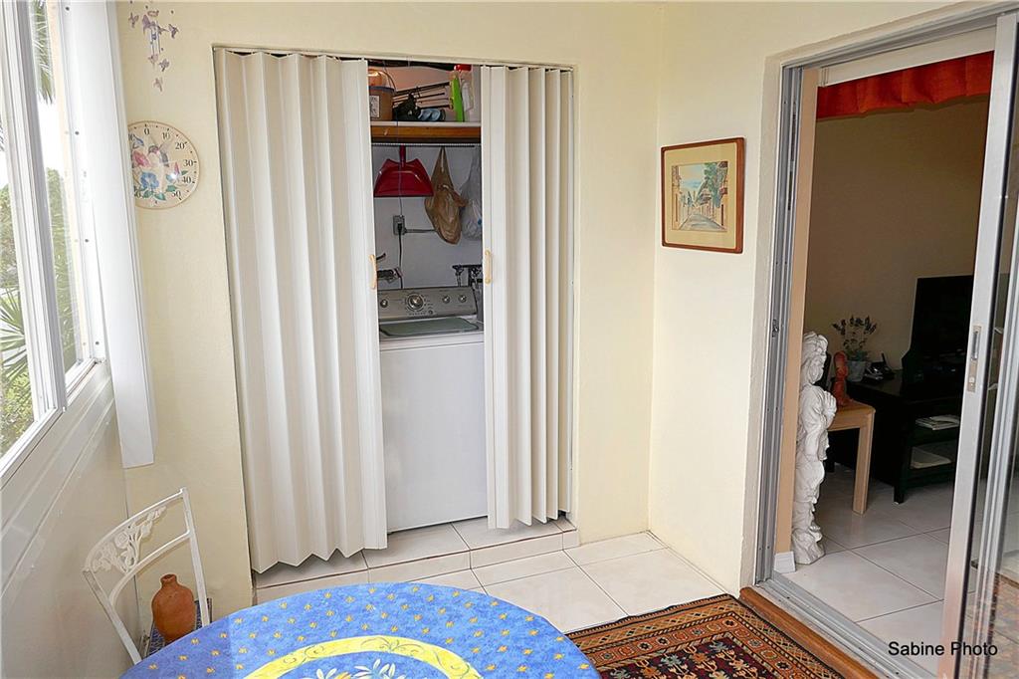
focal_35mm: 25
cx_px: 510
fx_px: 707
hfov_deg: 71.5
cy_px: 340
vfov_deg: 51.3
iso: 125
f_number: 2.8
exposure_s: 1/500
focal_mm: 9.1
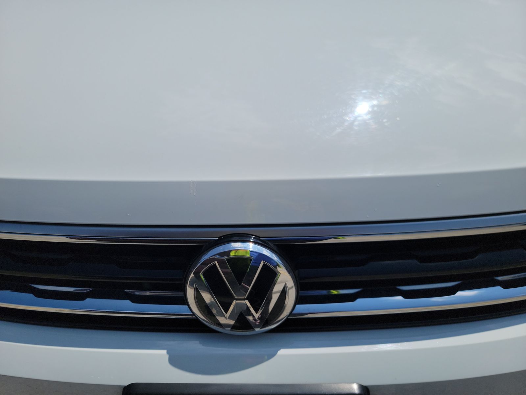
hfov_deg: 71.6
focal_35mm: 24
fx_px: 365
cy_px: 198
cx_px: 263
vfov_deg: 56.8
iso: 50
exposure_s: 1/2881
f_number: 1.8
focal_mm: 6.7
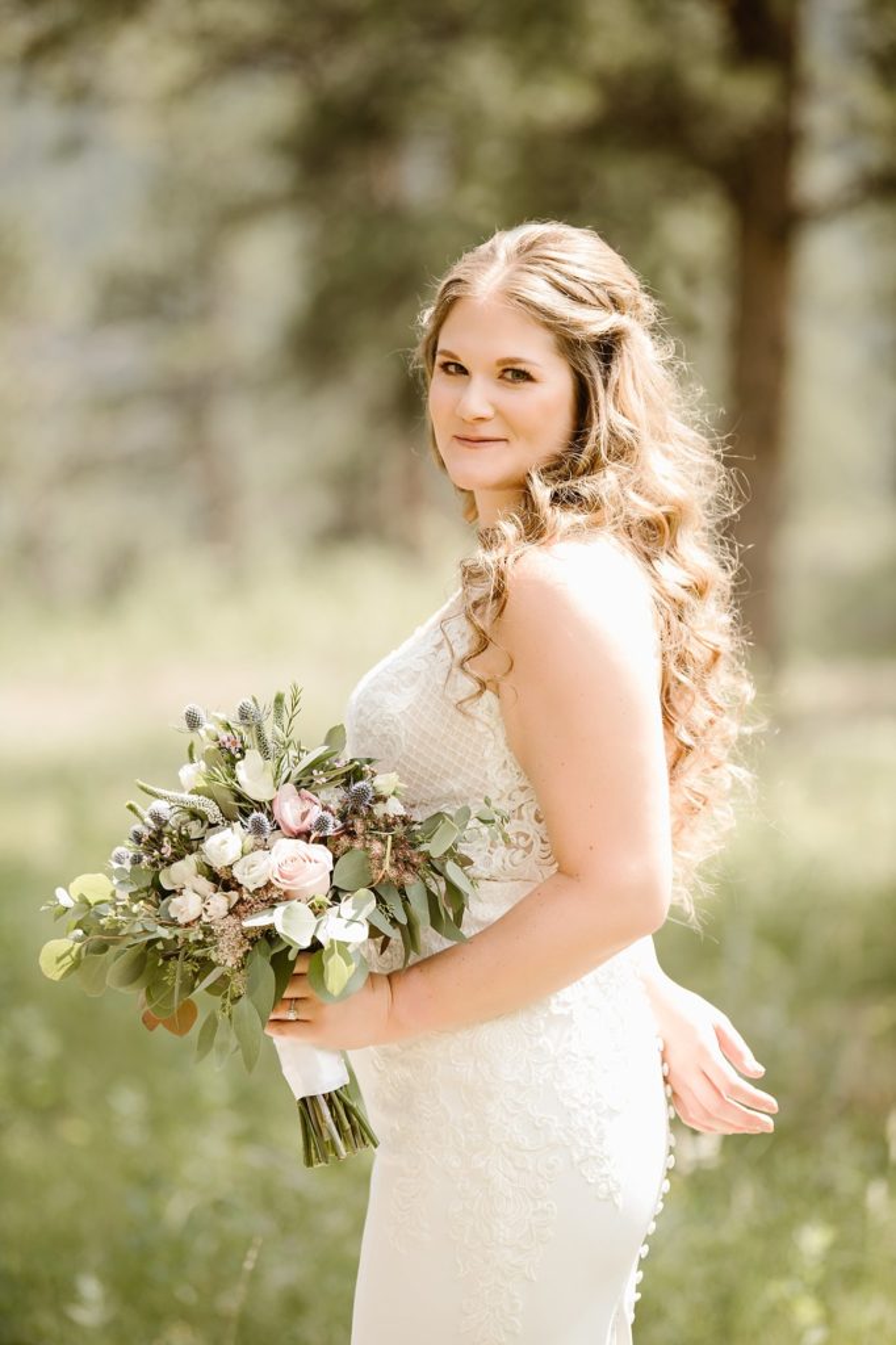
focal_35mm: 140
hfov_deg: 9.8
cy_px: 672
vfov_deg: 14.7
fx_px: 5230
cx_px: 448
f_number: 2.8
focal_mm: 140
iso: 80
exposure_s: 1/250
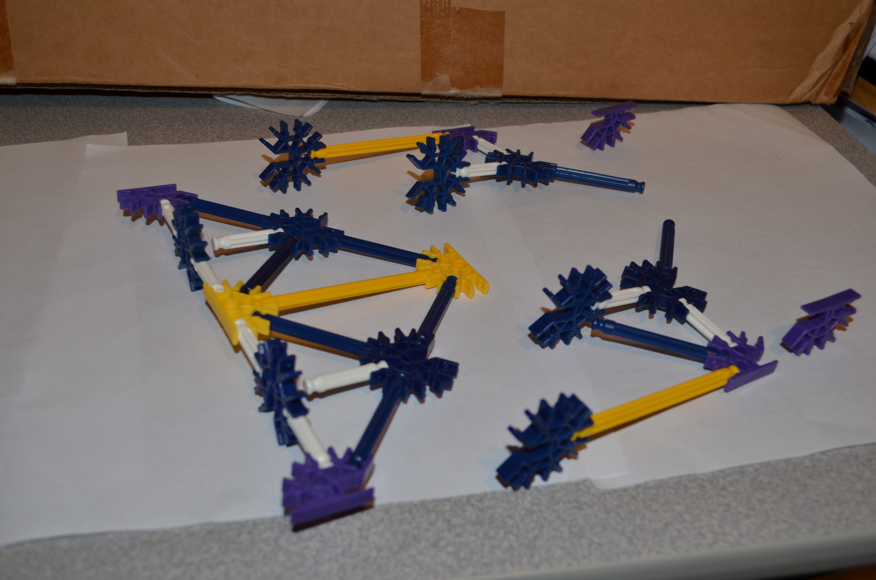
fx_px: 947
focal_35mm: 39
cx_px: 438
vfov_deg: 34.1
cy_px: 290
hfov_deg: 49.6
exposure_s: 1/30
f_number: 5.6
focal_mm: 26
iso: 200
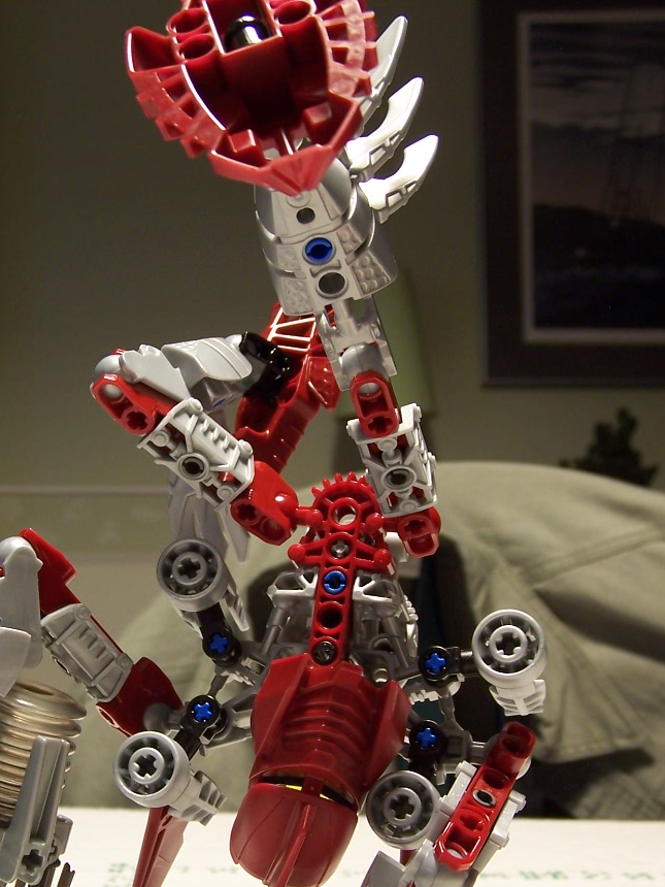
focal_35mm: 53
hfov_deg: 27.3
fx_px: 1358
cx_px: 219
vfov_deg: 36.1
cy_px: 528
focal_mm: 6.3
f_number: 2.8
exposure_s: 1/2
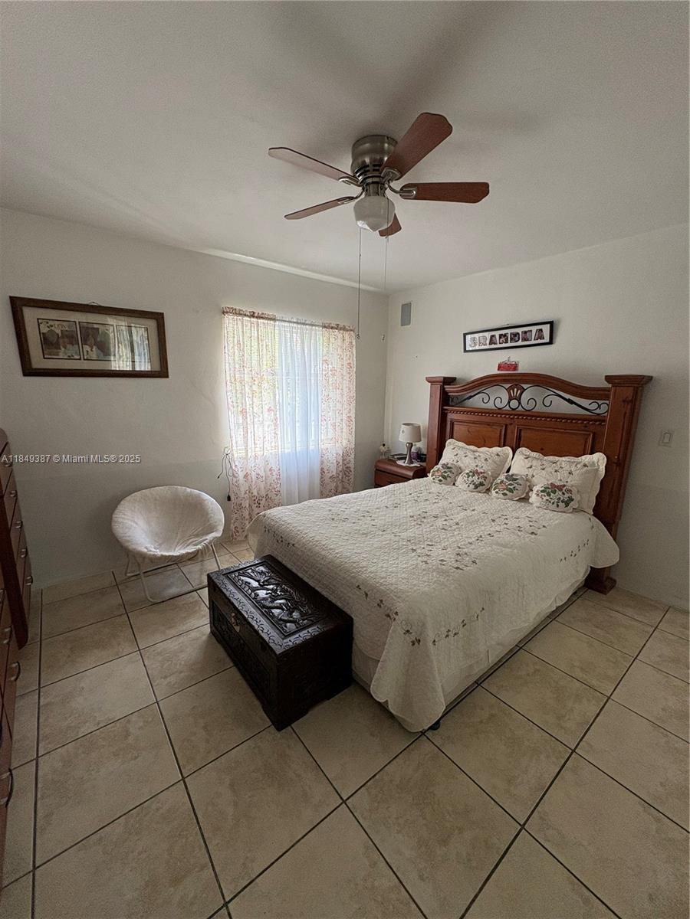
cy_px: 460
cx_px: 345
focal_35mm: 14
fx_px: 372
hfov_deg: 85.7
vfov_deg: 102.1
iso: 160
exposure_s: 1/120
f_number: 2.2
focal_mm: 2.22
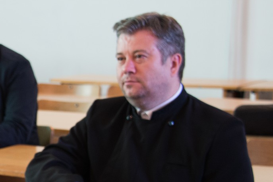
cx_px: -97
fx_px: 1184
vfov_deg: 8.8
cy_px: 169
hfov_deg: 12.7
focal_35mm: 156
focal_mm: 56
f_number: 4.5
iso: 1250
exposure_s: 1/60
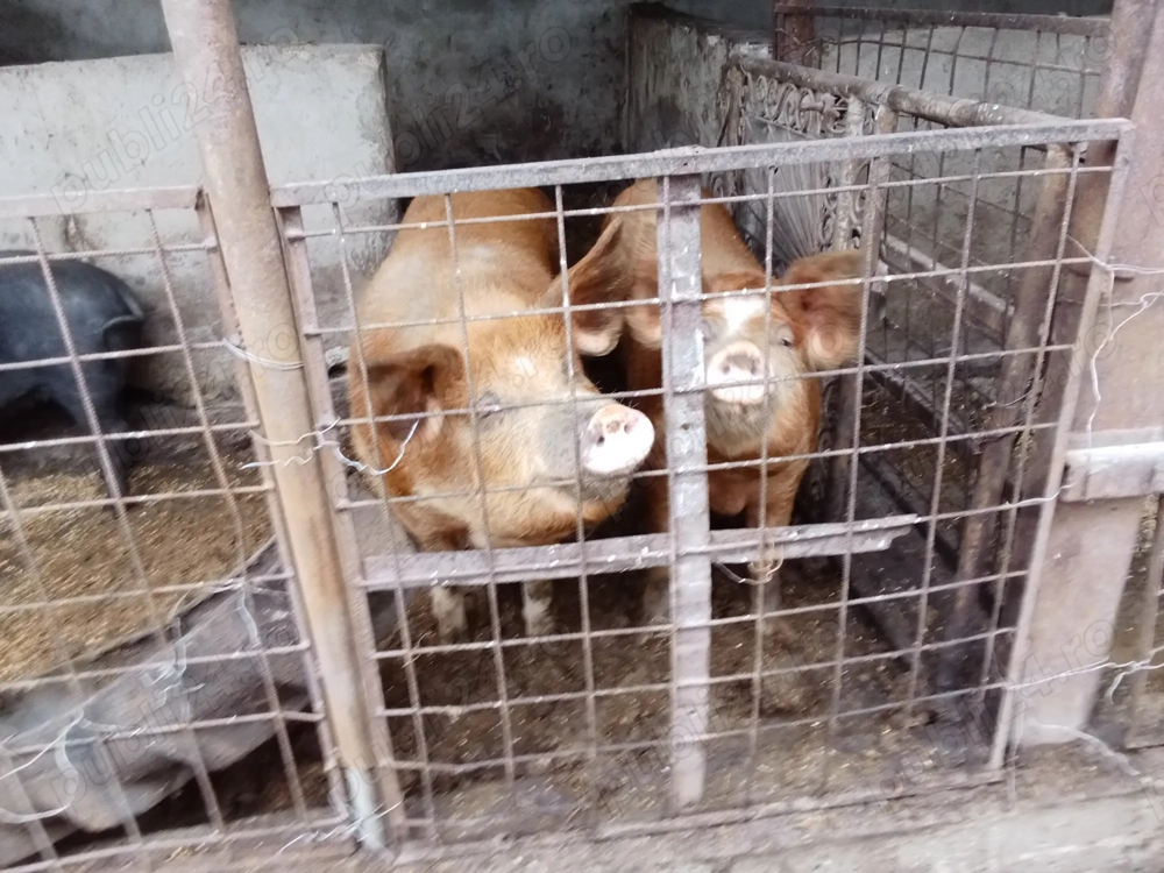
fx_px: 908
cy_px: 436
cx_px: 582
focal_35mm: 27
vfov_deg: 51.4
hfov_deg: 65.3
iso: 251
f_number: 2
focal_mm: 2.79
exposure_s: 1/33.3
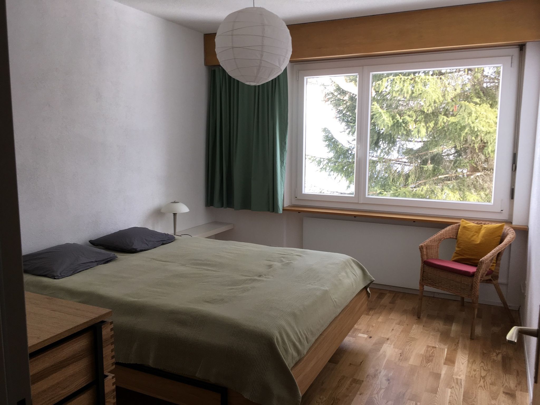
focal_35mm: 29
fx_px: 452
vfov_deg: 48.2
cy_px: 202
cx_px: 270
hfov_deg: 61.7
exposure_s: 1/100
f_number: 2.2
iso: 25
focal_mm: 4.15
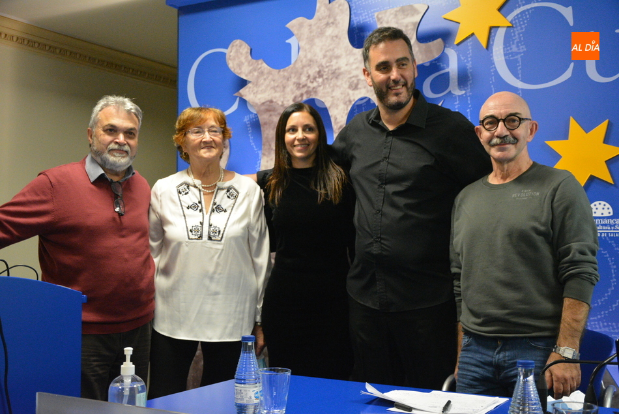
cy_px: 207
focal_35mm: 45
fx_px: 774
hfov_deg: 43.6
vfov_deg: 29.9
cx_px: 310
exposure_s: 1/125
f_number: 4.2
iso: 4500
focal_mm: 30
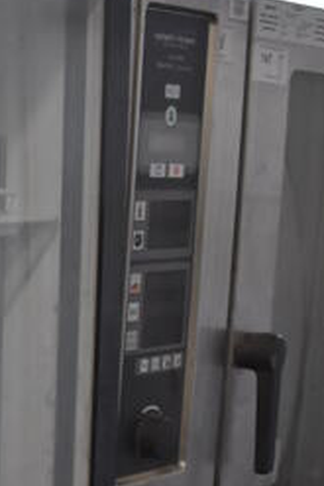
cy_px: 459
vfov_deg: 19.9
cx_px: -273
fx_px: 1348
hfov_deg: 12.4
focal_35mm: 100
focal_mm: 18
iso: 2200
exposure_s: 1/125
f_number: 3.5
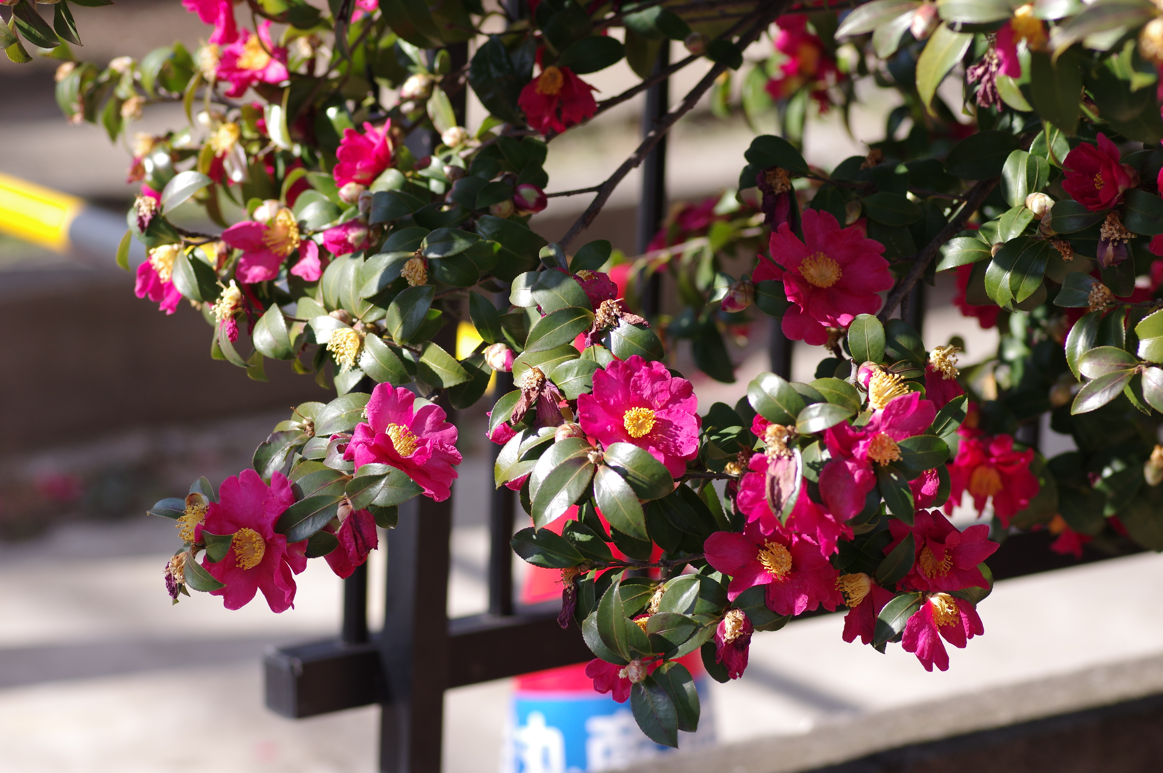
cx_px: 582
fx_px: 4841
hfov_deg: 13.7
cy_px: 386
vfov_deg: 9.1
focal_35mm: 150
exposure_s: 1/640
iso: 250
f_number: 4.5
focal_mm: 100
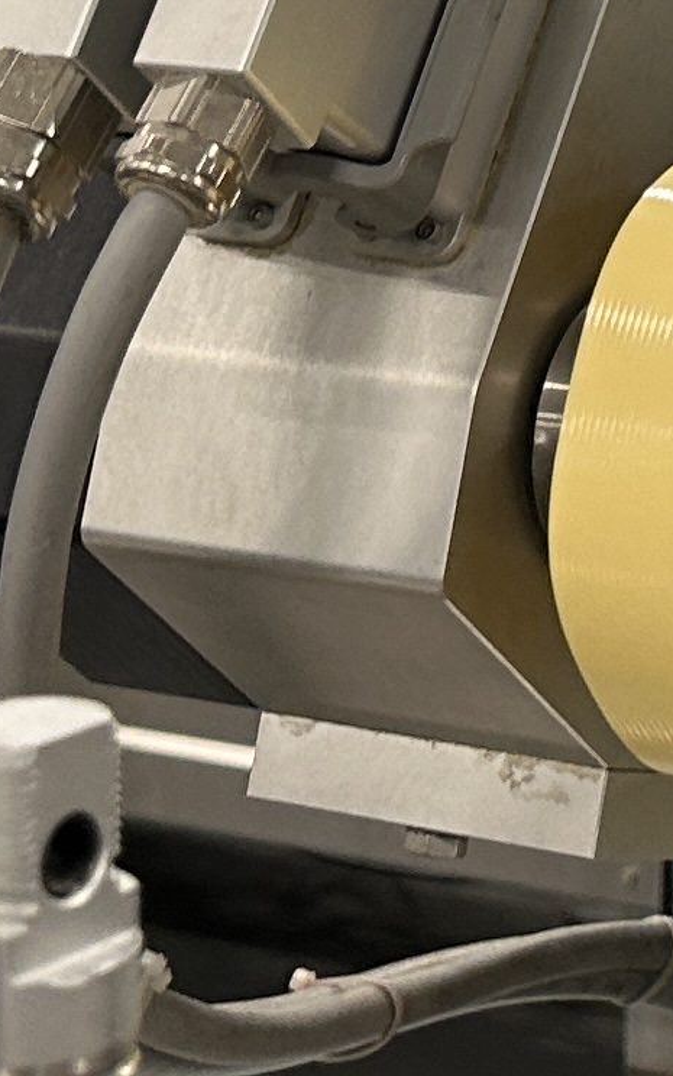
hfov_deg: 9.1
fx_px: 4046
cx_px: 1149
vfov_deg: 14.7
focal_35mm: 138
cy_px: -209
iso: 125
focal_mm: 6.86
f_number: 1.78
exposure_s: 1/50
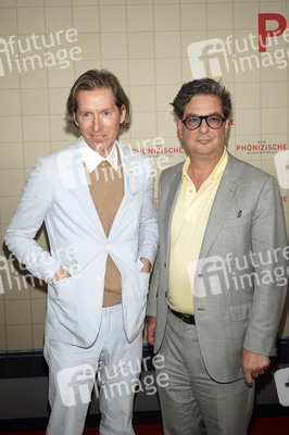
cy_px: 218
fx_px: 507
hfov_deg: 31.8
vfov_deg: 46.4
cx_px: 144
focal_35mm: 42
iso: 320
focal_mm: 42
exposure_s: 1/160
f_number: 5.6
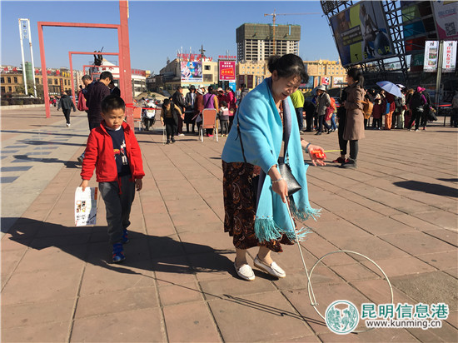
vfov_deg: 48.2
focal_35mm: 29
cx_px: 229
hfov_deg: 61.7
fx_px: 384
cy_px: 172
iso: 25
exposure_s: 1/1538
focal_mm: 4.15
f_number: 2.2
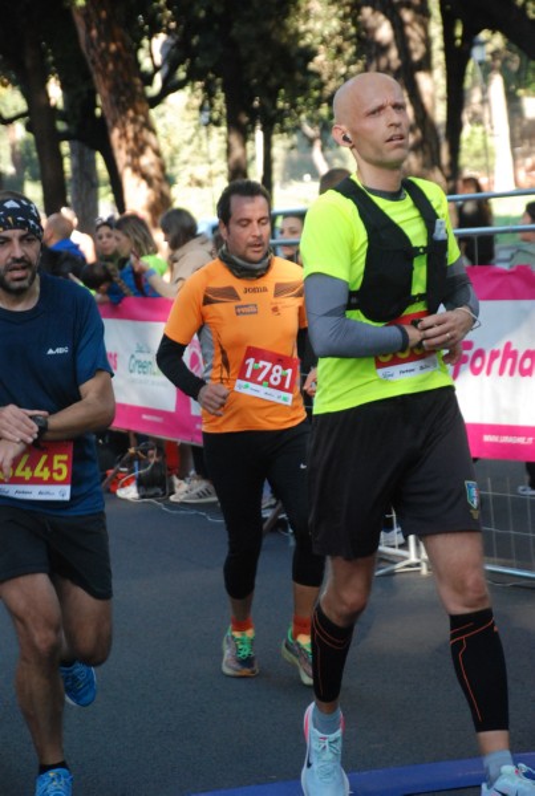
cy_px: 398
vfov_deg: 15.2
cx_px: 268
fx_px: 2994
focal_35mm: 135
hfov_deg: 10.2
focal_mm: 90
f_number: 5.6
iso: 1000
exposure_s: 1/250
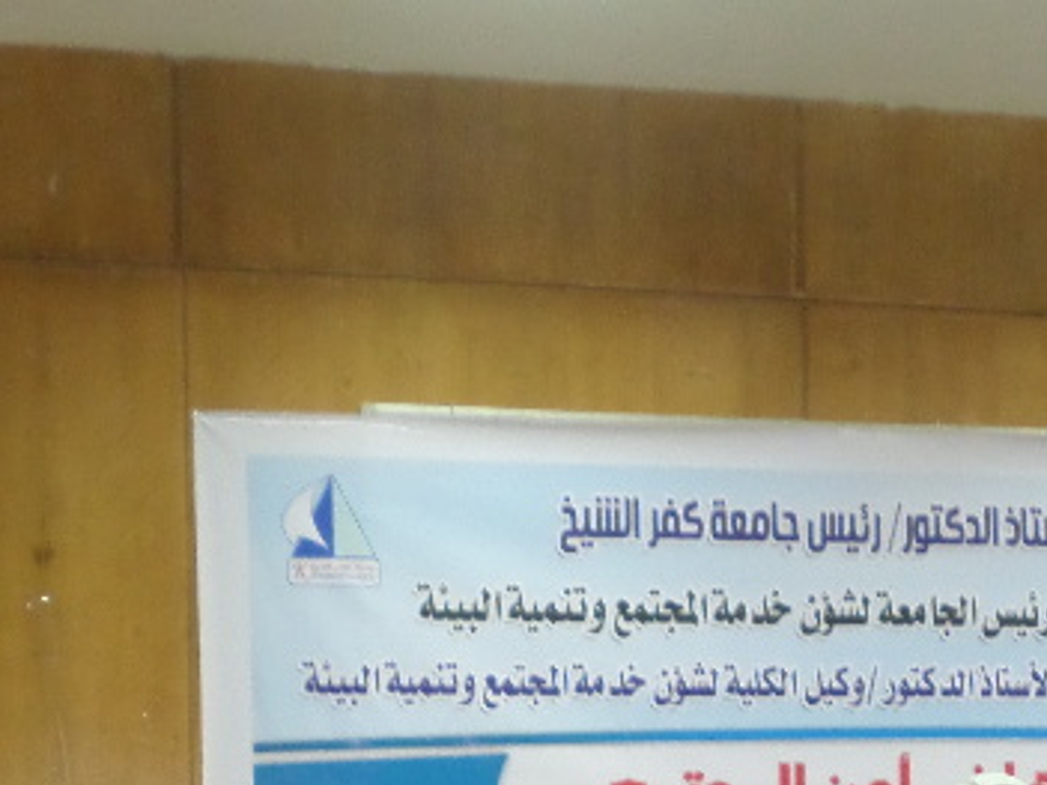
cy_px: 1003
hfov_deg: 26.5
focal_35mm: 73
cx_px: 713
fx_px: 2207
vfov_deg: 18.8
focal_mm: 4.5
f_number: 2.5
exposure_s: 1/30
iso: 200
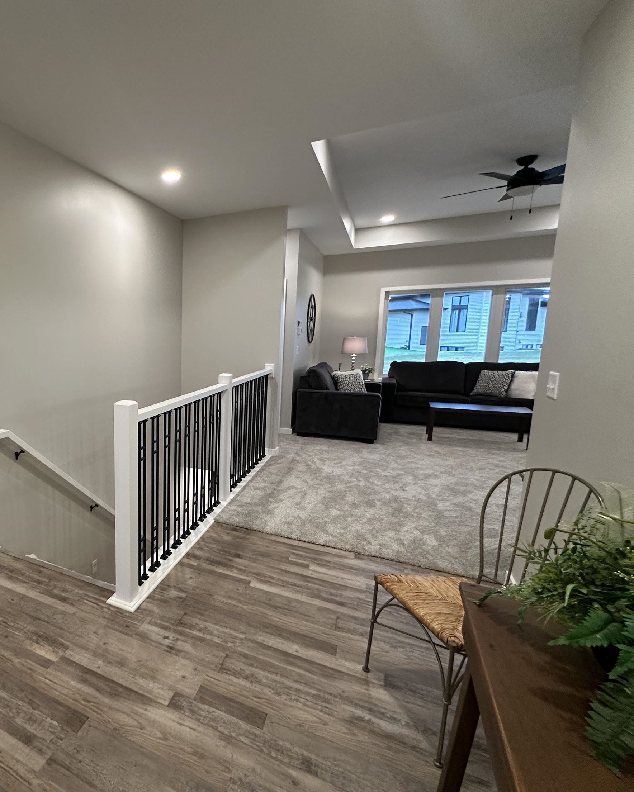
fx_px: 446
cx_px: 114
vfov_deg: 83.3
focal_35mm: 19
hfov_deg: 63.8
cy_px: 402
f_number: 2.2
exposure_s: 1/60
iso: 160
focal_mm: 2.22
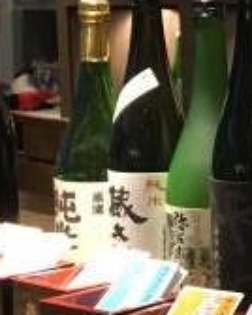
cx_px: 359
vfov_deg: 14.3
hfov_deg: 11.0
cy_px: 139
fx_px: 1261
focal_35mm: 135
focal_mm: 4.15
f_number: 2.2
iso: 160
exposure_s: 1/30
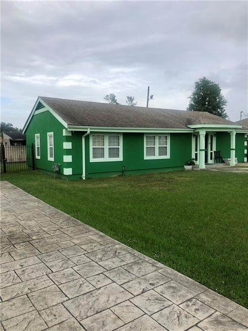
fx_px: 267
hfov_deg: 49.7
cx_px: 124
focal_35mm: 28
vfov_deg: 63.4
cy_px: 166
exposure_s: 1/759
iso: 20
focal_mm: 4
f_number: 1.8
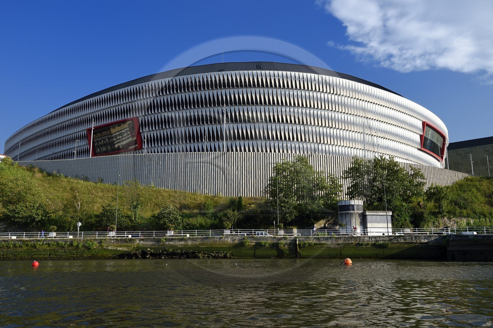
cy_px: 164
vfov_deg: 41.1
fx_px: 438
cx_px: 246
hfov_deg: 58.7
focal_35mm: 32
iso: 200
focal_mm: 32
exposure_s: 1/400
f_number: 8
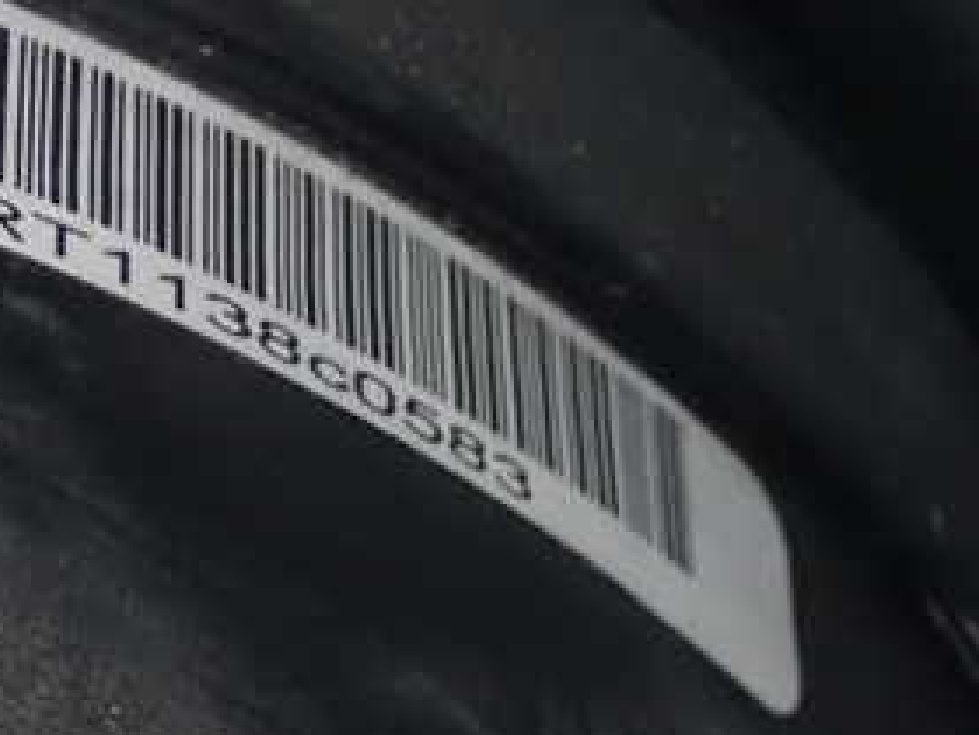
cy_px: 60
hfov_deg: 11.8
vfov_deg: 9.0
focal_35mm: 165
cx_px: -10
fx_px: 4666
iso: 1600
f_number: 4.1
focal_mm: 13.65
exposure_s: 1/10
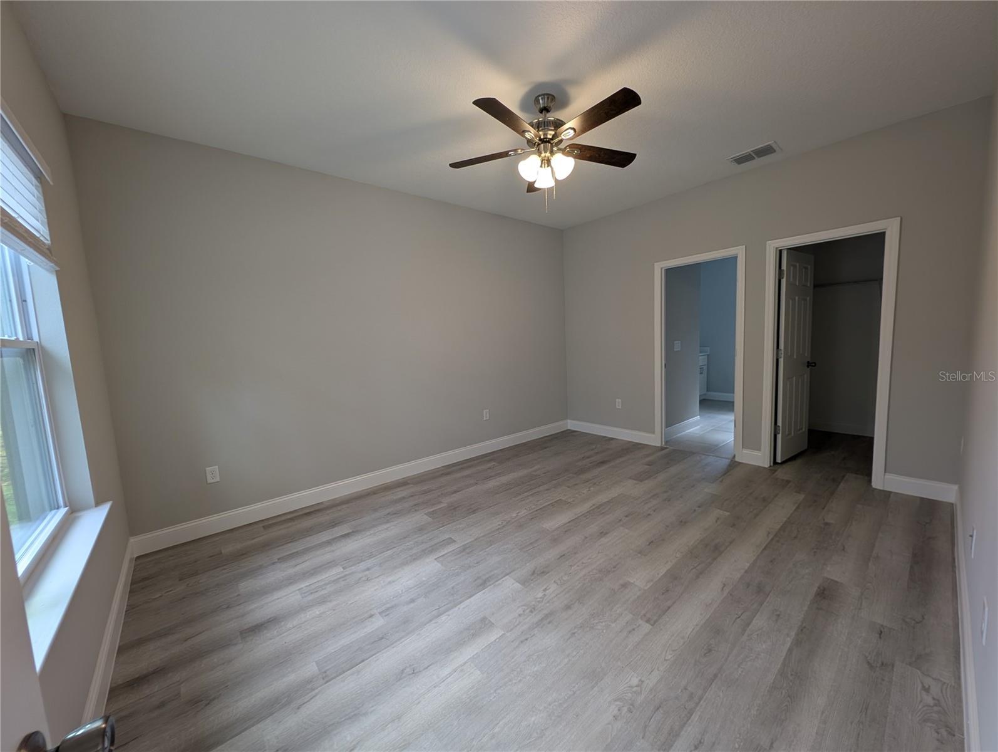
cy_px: 376
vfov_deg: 94.6
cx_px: 499
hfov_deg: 110.5
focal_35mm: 12
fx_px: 346
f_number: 1.95
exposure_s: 1/28.5
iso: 37
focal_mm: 2.23
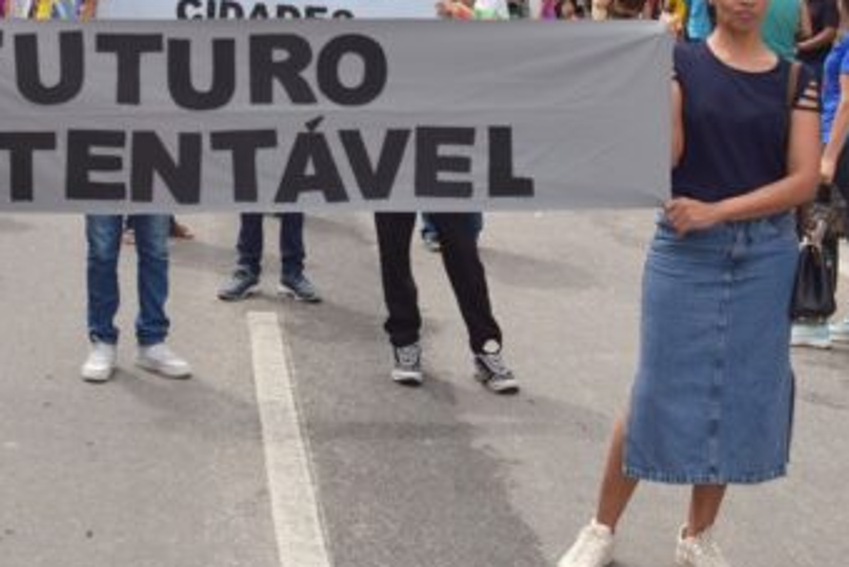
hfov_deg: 33.3
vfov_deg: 22.2
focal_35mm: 59
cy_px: 1
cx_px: 222
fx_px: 1392
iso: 100
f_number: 10
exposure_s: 1/200
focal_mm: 18
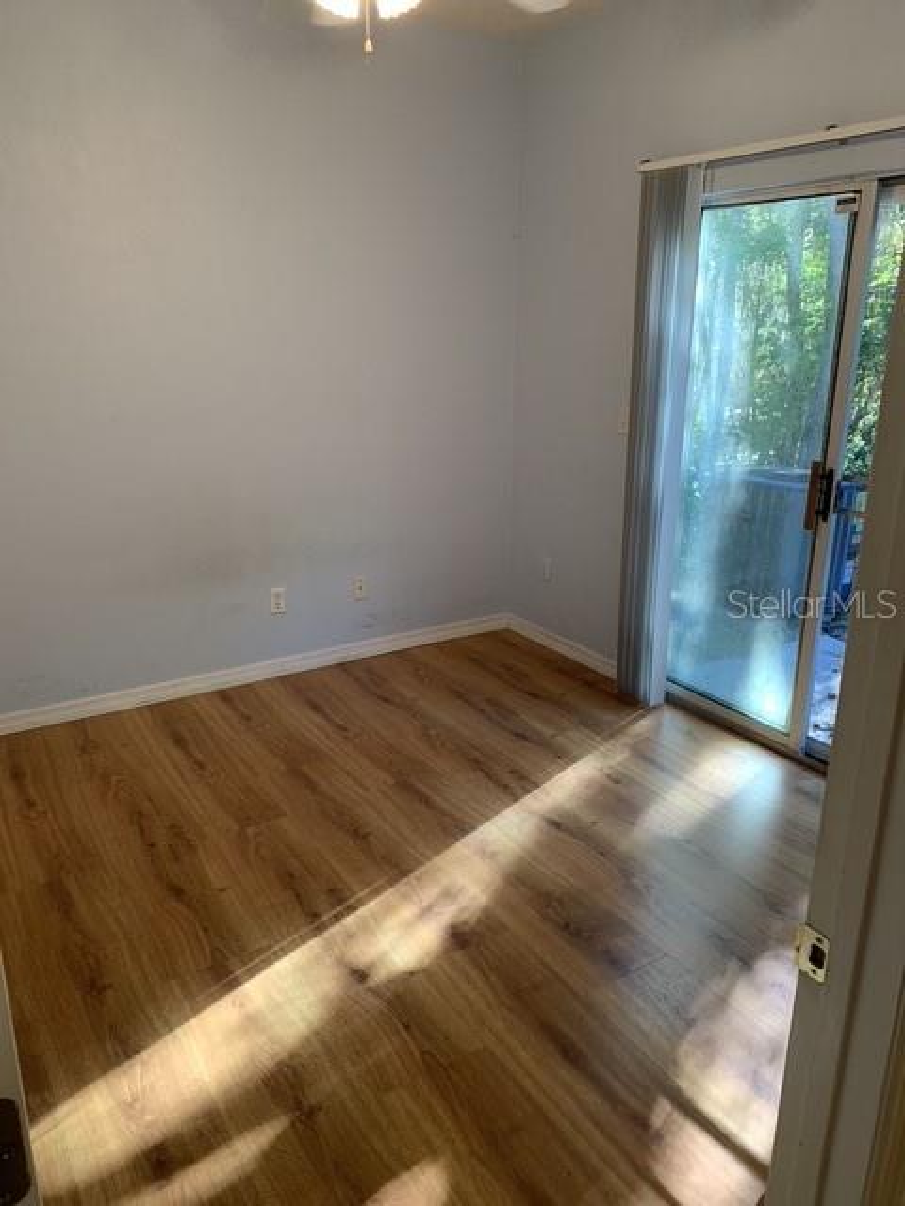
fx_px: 906
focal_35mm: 26
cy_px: 603
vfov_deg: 67.3
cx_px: 452
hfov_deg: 53.1
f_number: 1.8
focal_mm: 4.25
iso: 80
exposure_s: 1/60
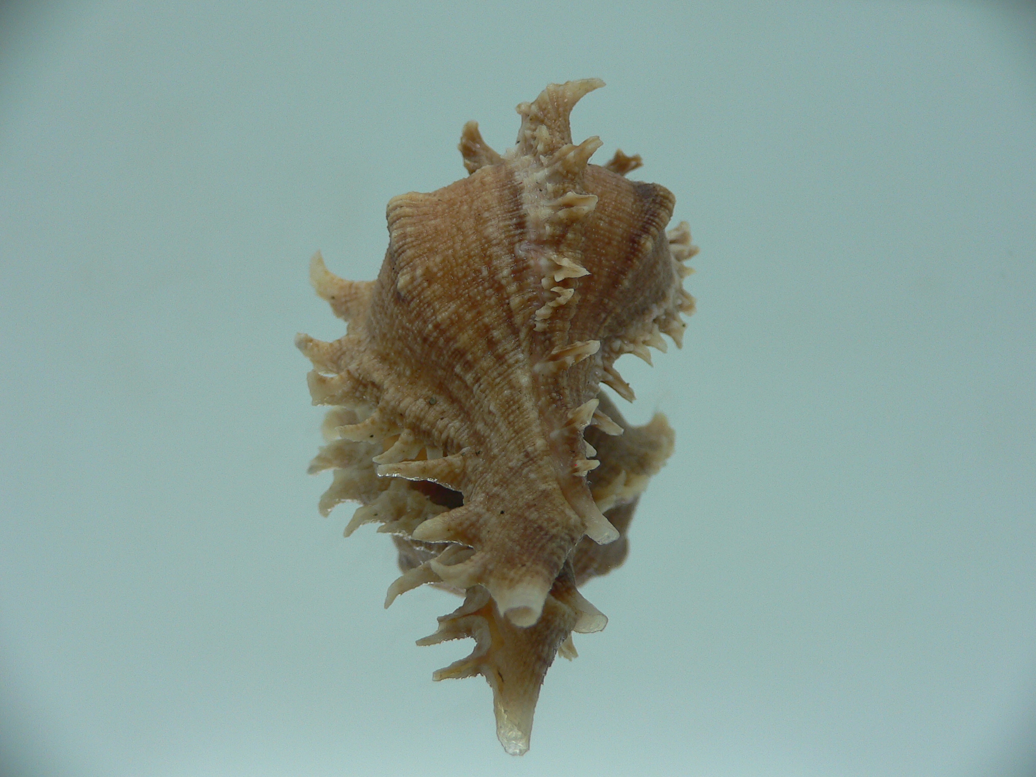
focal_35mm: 35
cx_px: 518
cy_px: 388
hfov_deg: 52.6
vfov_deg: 40.7
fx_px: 1047
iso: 80
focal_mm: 4.6
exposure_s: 1/60
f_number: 2.8
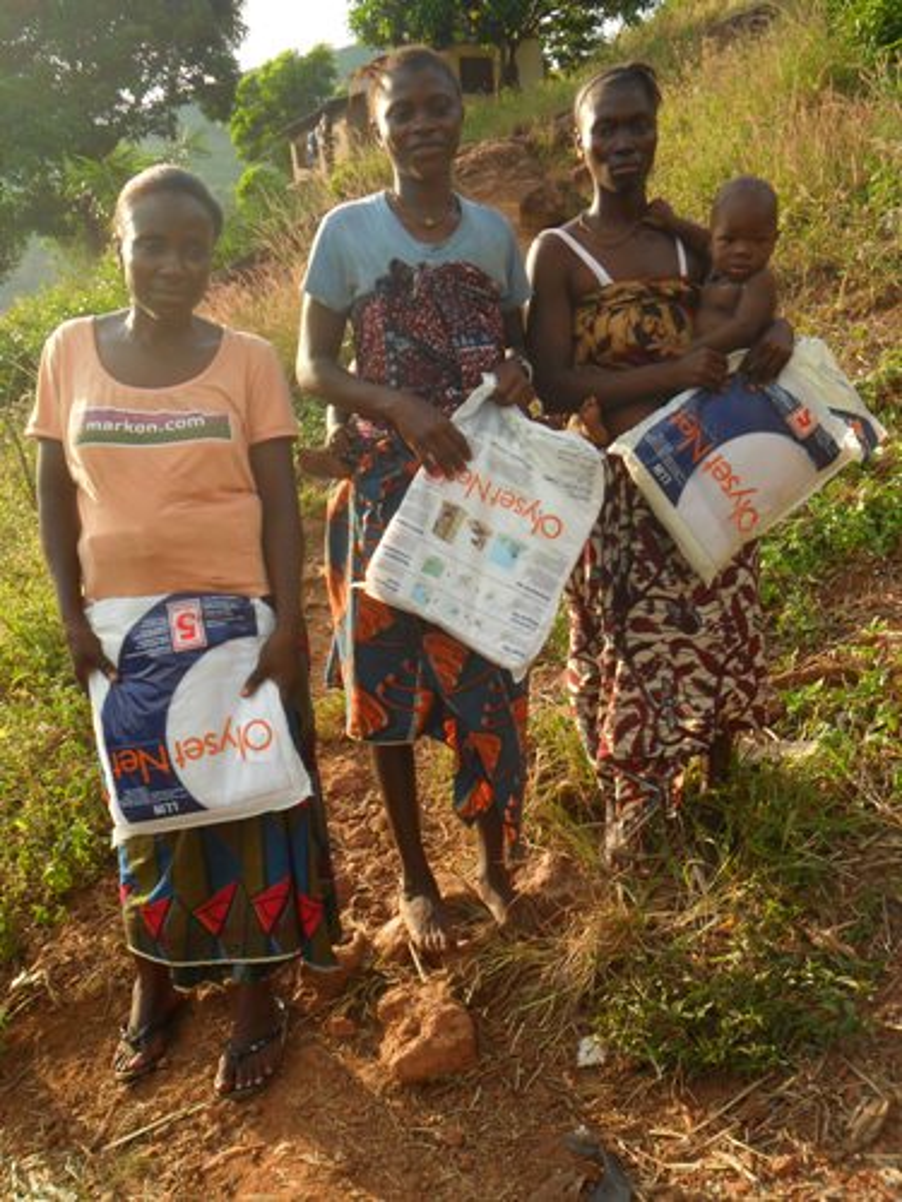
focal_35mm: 37
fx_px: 1285
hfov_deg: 38.7
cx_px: 451
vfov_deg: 50.1
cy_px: 601
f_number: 4
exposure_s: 1/250
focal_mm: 6.6
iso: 100
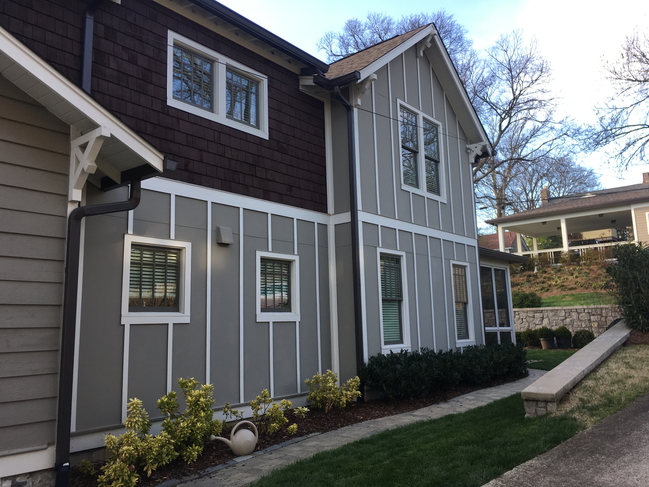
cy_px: 244
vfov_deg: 48.2
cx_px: 324
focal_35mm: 29
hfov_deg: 61.7
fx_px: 544
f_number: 2.2
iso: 25
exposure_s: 1/189
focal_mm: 4.15
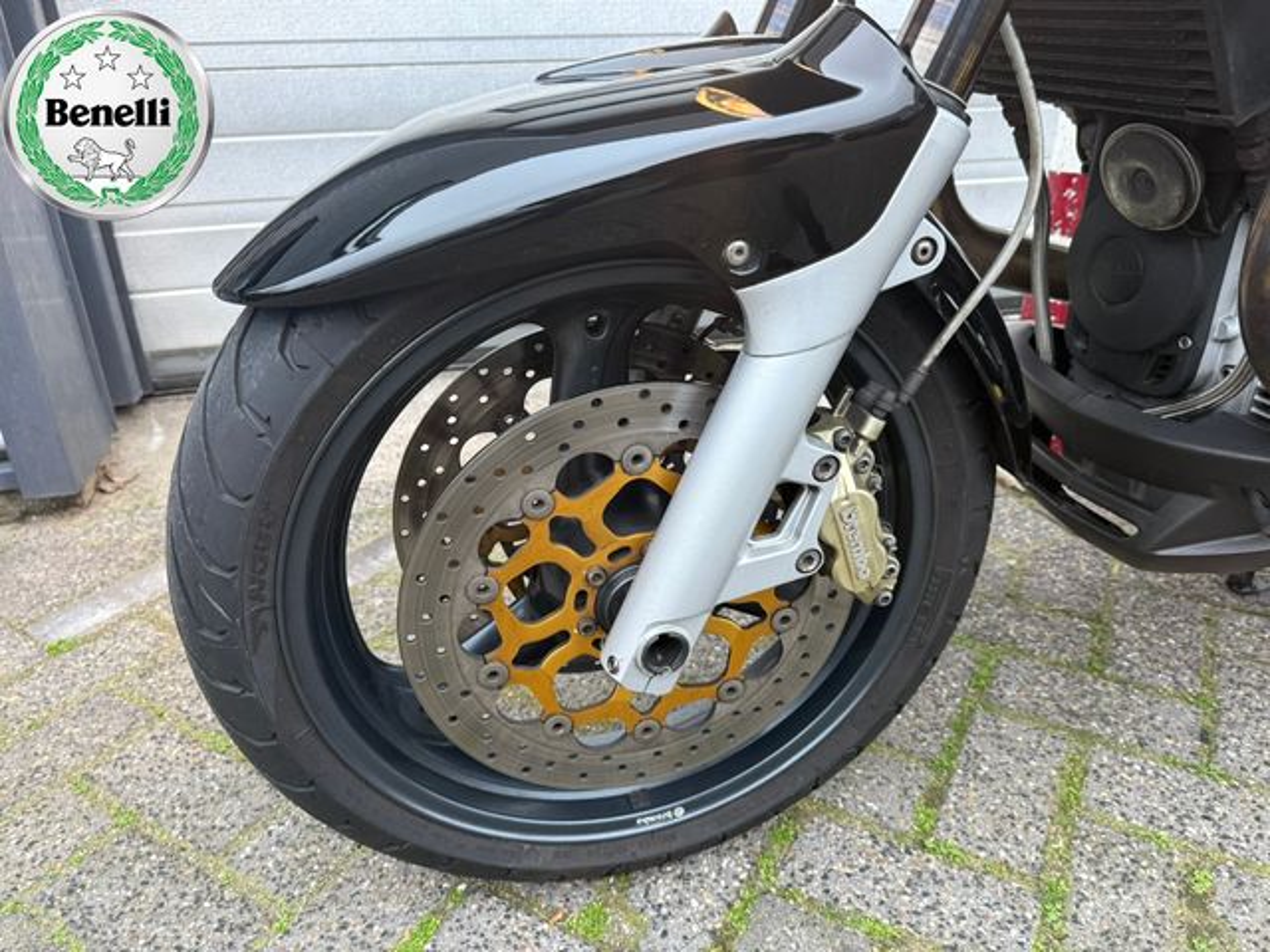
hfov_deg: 71.6
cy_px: 476
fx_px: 881
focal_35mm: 24
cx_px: 635
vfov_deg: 56.8
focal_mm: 6.76
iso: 320
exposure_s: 1/60
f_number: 1.78
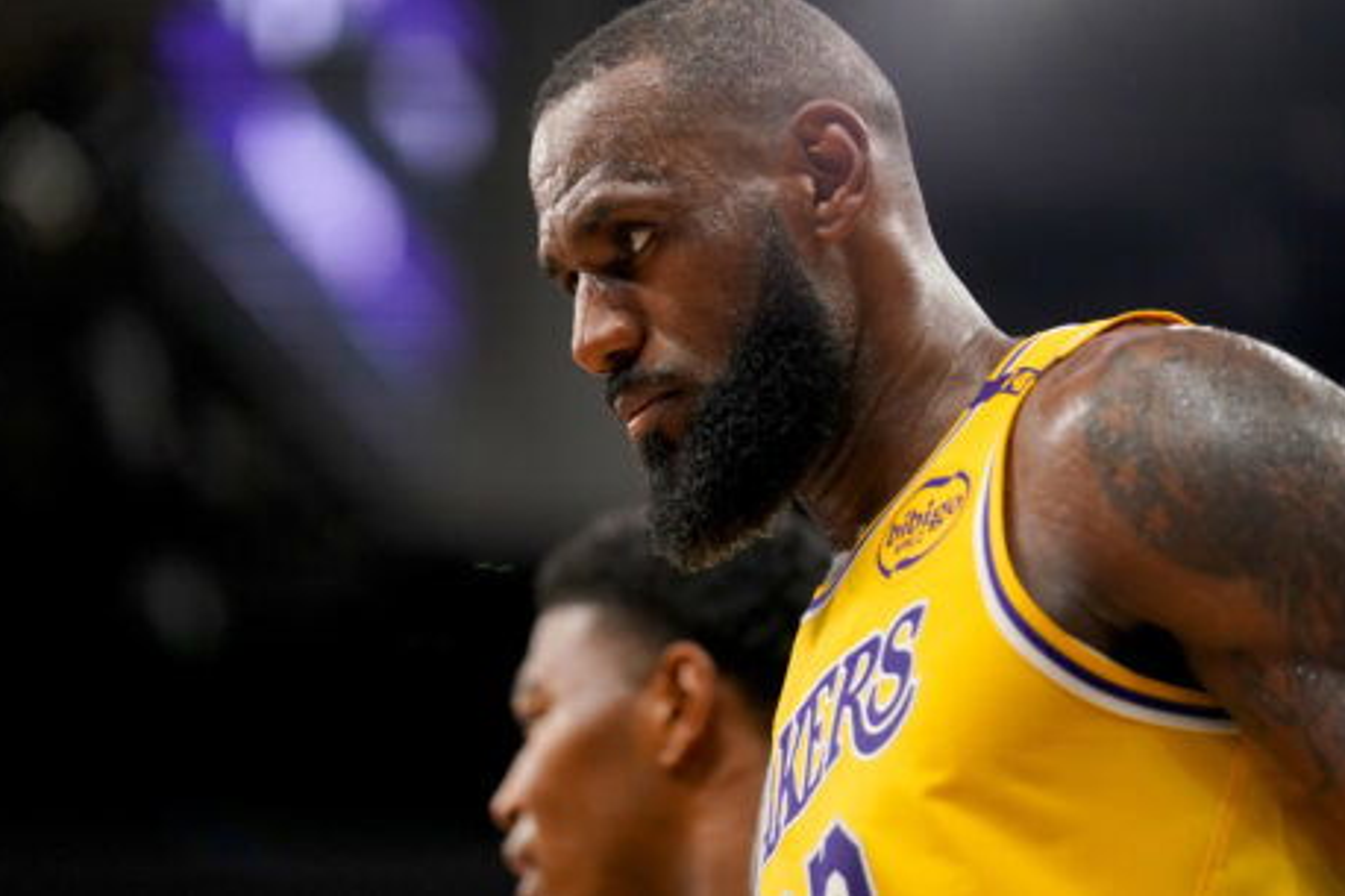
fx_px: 6984
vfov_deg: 7.3
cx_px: 656
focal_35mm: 187
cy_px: 436
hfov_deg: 11.0
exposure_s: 1/2000
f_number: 2.8
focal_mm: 181
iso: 3200
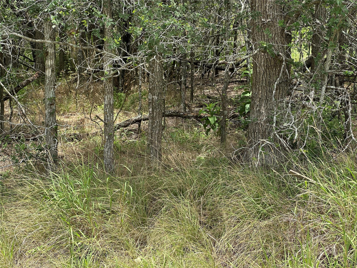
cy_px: 134
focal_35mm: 77
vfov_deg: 19.1
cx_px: 178
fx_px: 794
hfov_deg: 25.3
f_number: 2.8
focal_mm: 9
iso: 32
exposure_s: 1/241
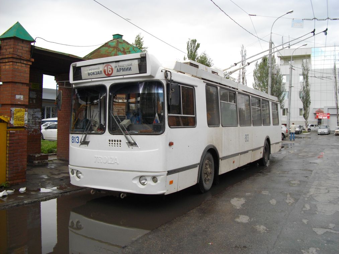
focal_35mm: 31
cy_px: 127
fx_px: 304
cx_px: 170
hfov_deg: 58.3
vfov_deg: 45.5
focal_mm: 5.7
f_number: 8.8
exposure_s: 1/60
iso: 100
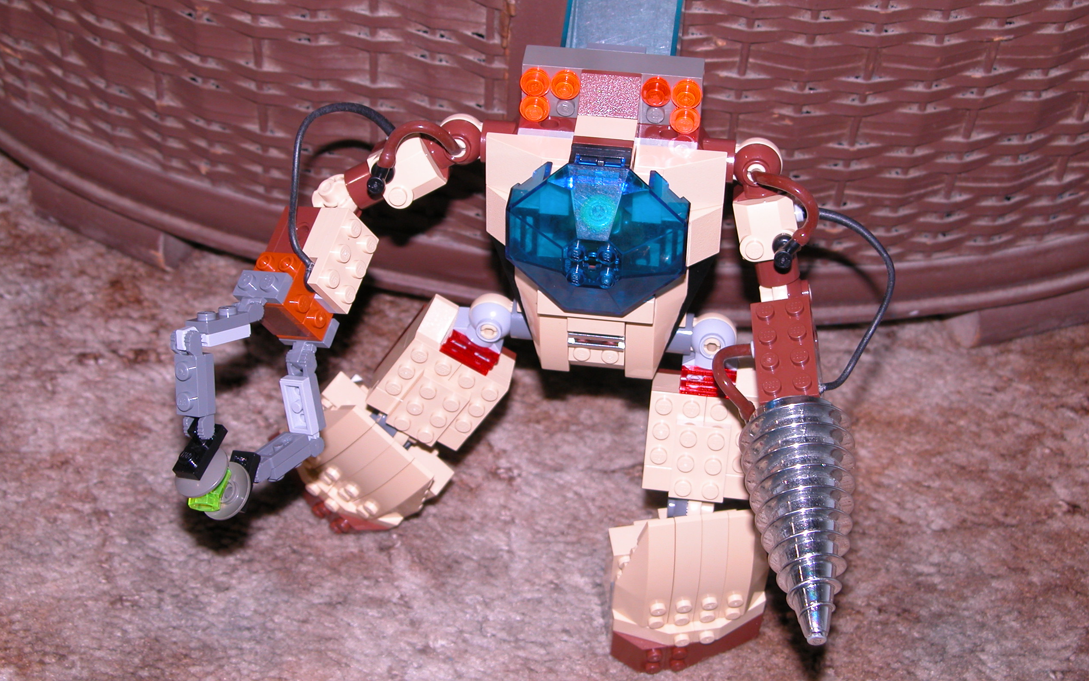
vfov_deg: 16.5
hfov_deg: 26.1
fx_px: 2345
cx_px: 544
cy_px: 321
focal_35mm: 79
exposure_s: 1/125
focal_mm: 18.8
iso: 100
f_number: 4.2
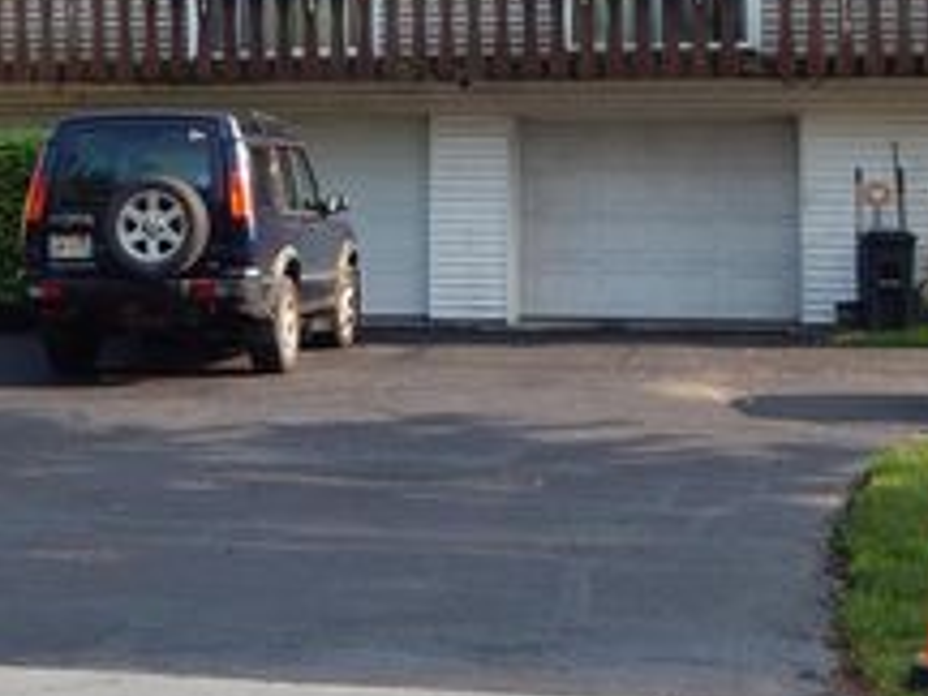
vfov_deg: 16.4
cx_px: 412
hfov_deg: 22.2
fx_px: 2359
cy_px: -15
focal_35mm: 88
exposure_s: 1/400
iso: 125
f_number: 3.4
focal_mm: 6.8
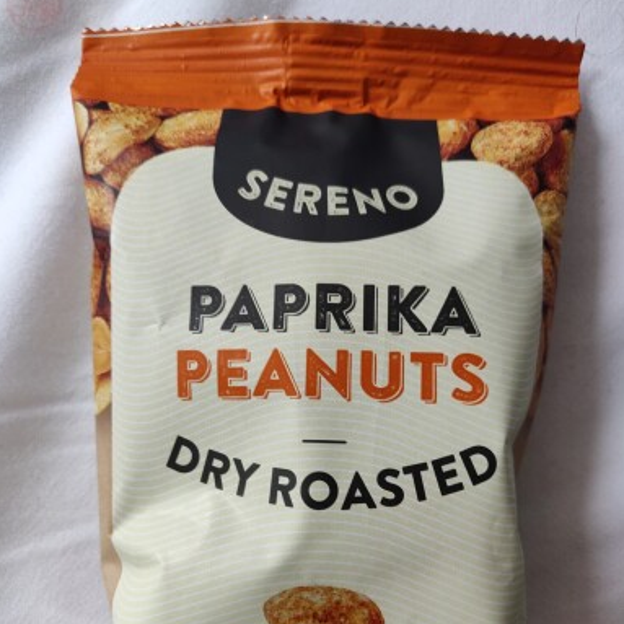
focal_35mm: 30
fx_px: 612
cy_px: 386
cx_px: 311
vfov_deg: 53.5
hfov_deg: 54.0
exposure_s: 1/50
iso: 250
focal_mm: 4.2
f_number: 1.7
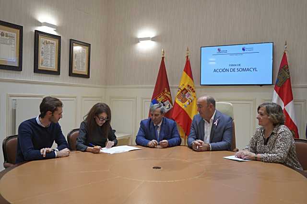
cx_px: 154
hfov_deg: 58.7
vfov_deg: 41.1
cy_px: 102
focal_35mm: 32
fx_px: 273
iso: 1250
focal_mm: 32
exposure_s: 1/160
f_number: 4
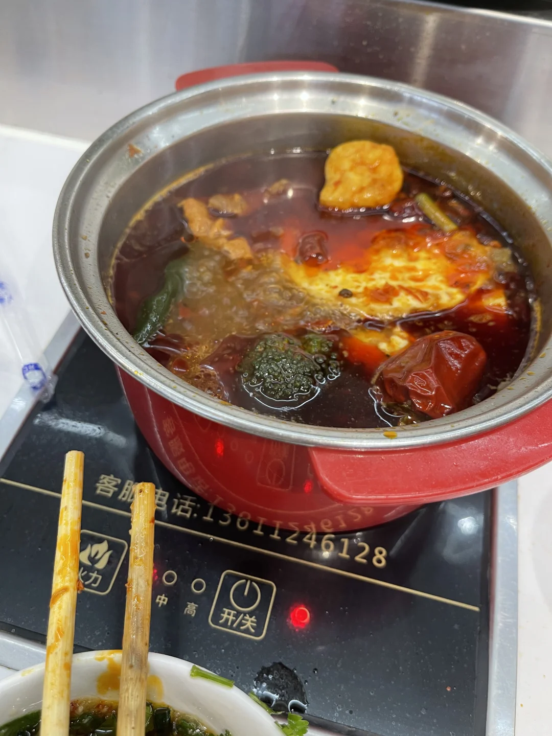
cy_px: 368
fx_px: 532
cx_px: 276
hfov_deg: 54.9
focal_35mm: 25
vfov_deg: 69.4
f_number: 1.6
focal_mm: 5.1
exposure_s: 1/50
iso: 80
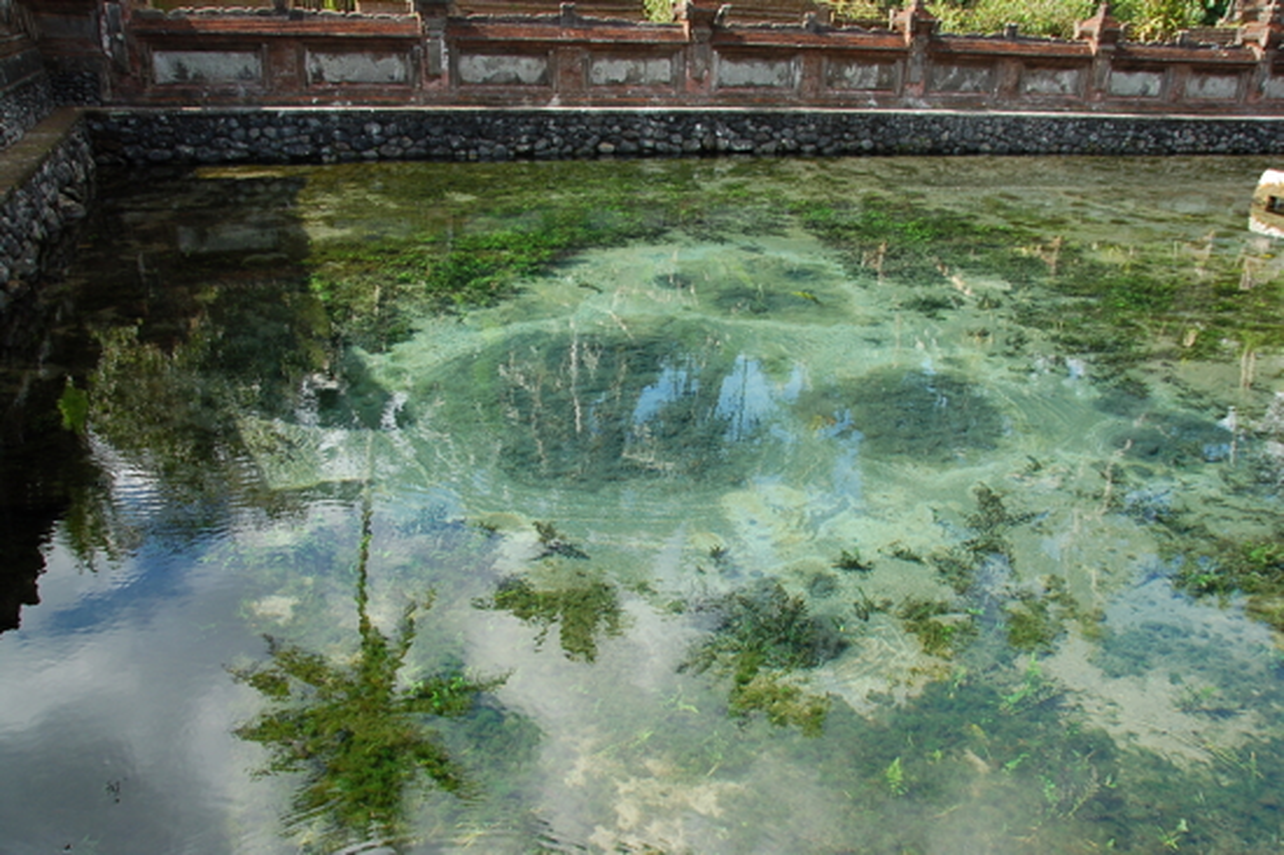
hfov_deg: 67.4
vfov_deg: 47.9
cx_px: 642
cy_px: 428
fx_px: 962
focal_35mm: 27
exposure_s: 1/160
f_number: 6.3
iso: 200
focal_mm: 18
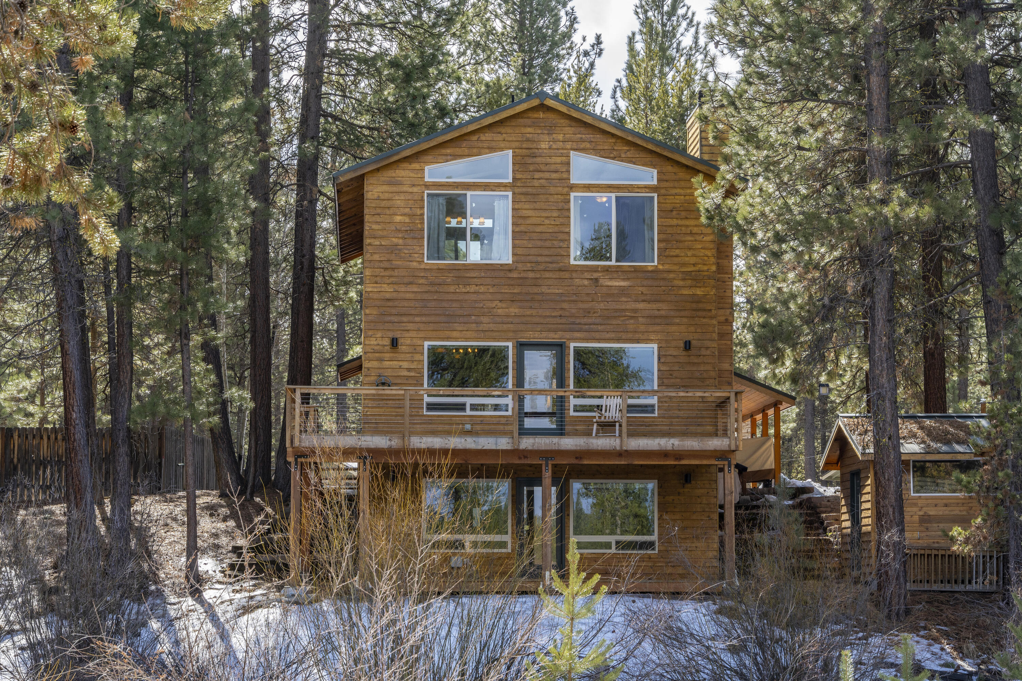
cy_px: 340
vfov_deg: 15.4
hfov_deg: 23.0
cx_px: 511
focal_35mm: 88
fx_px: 2512
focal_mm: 59
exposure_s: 1/100
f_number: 10
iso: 200
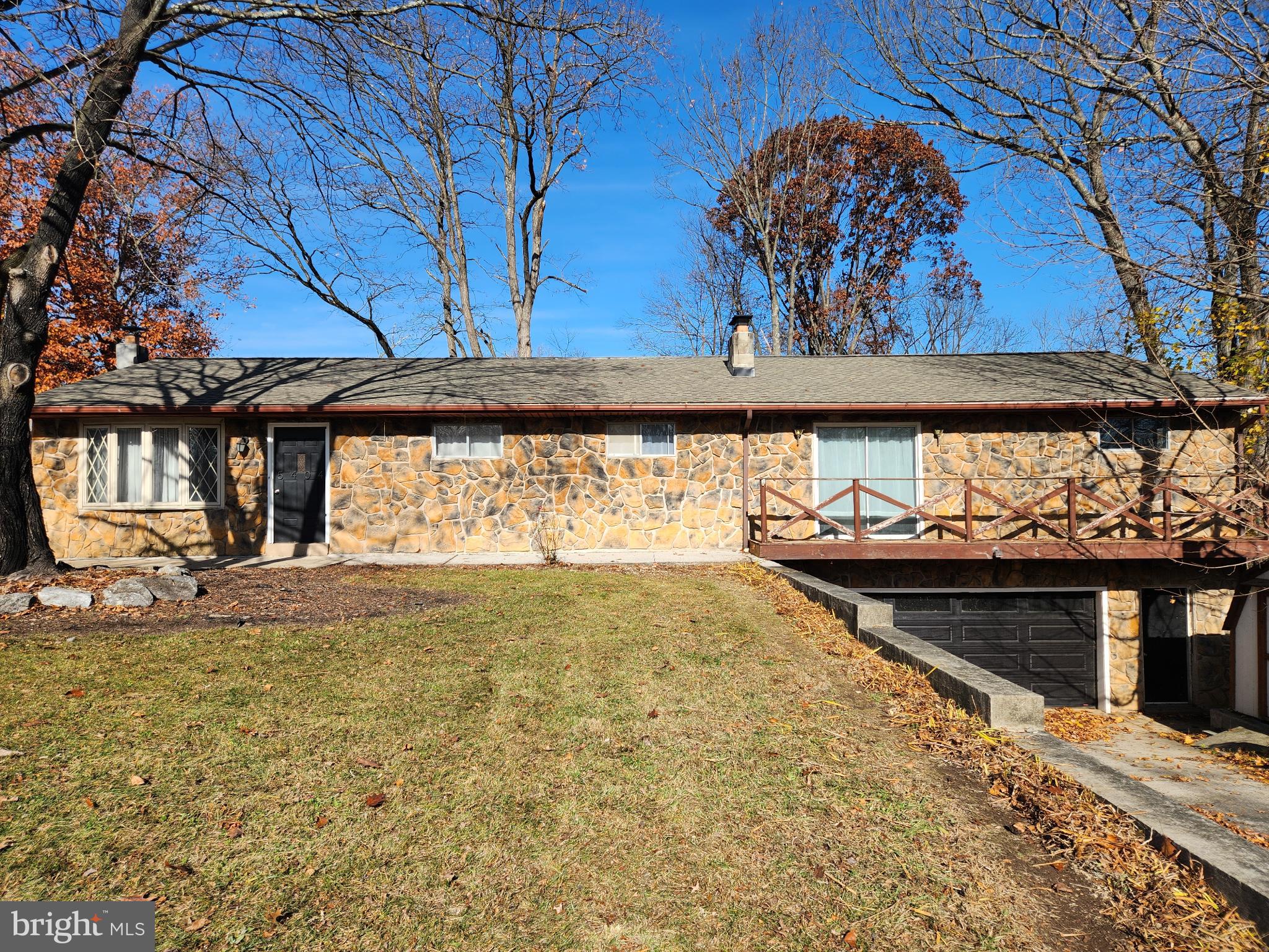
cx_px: 634
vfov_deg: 58.9
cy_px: 476
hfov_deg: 73.9
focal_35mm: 23
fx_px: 843
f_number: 1.8
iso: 20
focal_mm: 5.4
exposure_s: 1/1328
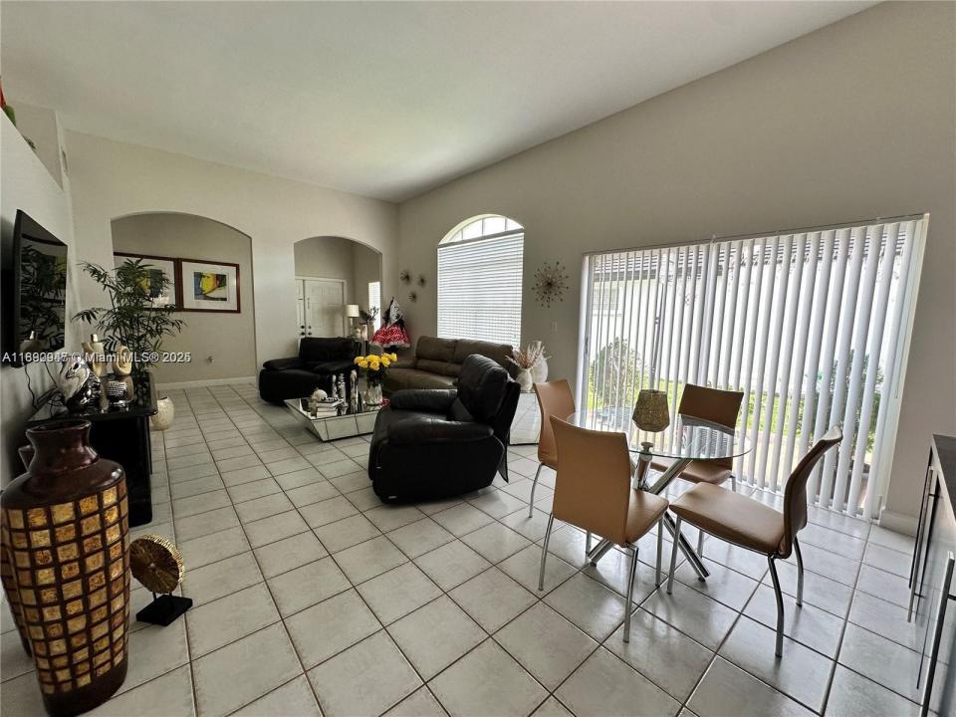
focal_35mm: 14
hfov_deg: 102.1
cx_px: 478
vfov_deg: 85.7
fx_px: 387
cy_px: 358
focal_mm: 2.22
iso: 64
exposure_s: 1/99
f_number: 2.2
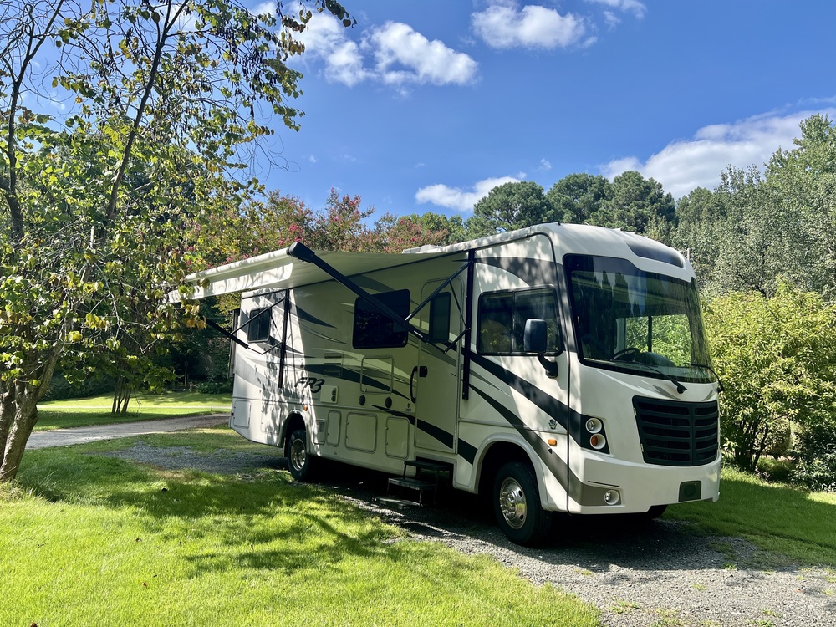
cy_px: 314
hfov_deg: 67.3
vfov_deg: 53.1
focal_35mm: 26
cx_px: 418
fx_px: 628
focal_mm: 5.7
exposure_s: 1/2252
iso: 50
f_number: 1.5
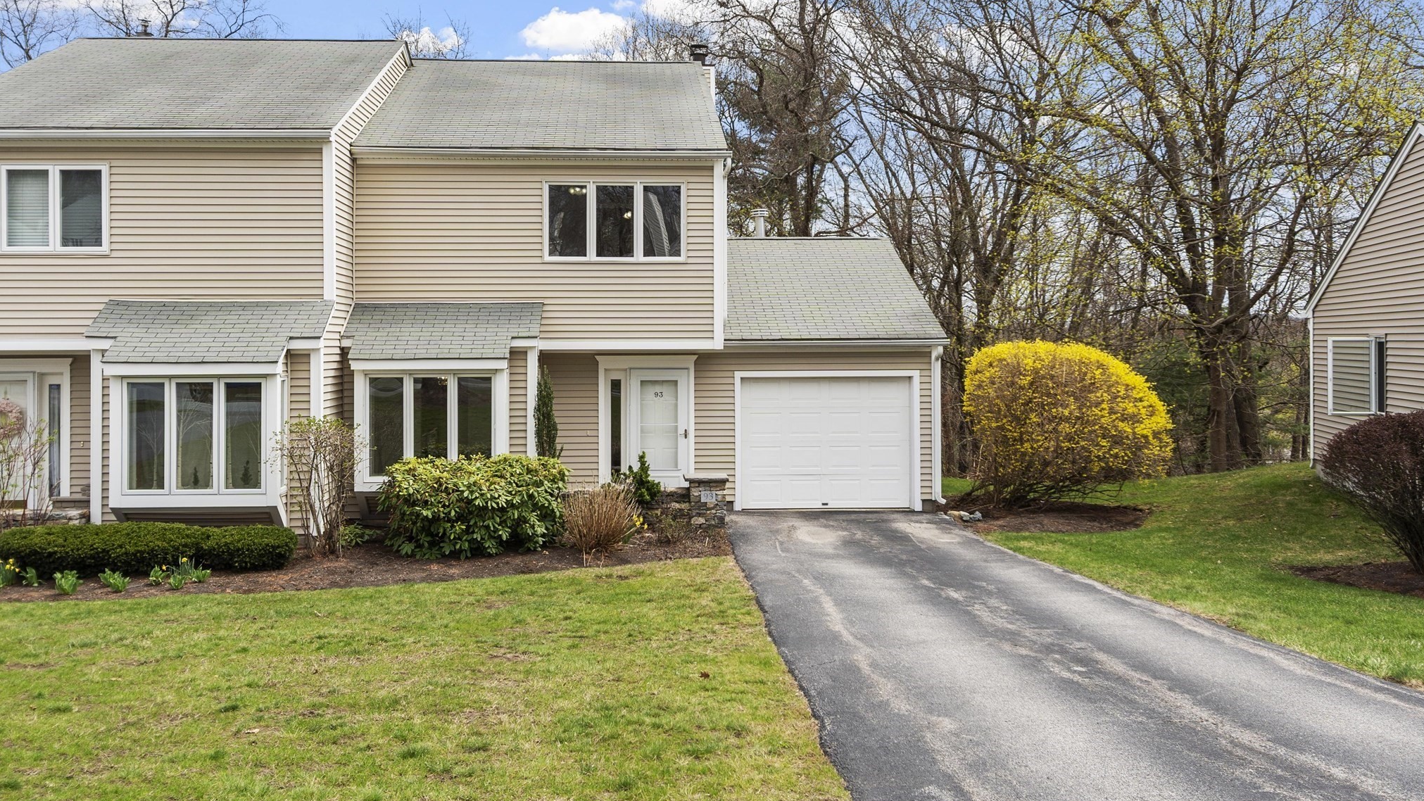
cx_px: 709
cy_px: 333
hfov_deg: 56.6
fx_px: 1322
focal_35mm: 35
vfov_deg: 33.6
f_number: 8
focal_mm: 22
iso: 100
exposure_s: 1/160
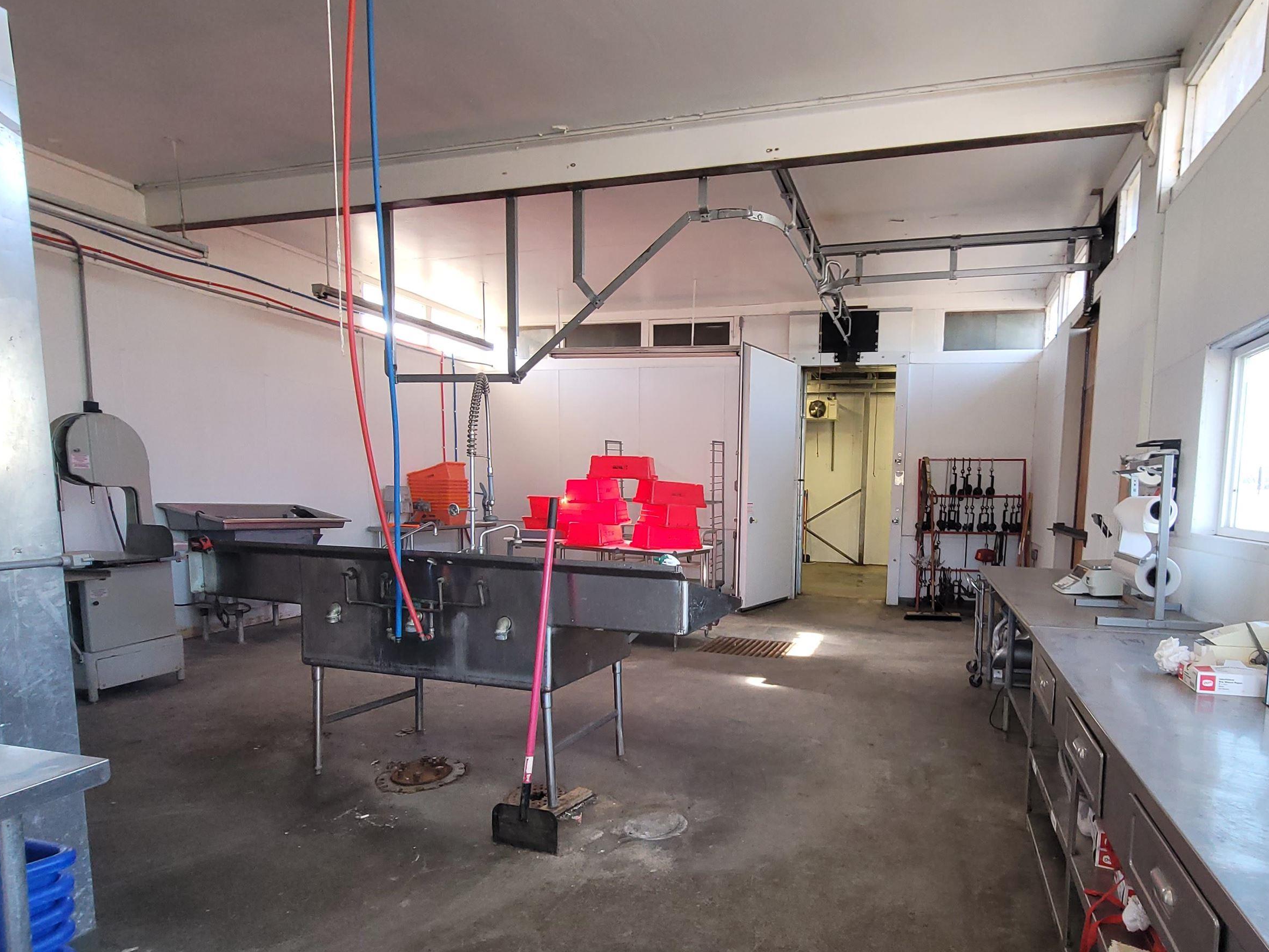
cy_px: 568
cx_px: 772
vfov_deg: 74.0
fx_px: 623
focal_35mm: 17
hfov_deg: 89.7
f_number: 2.2
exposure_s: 1/60
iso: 125
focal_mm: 2.2
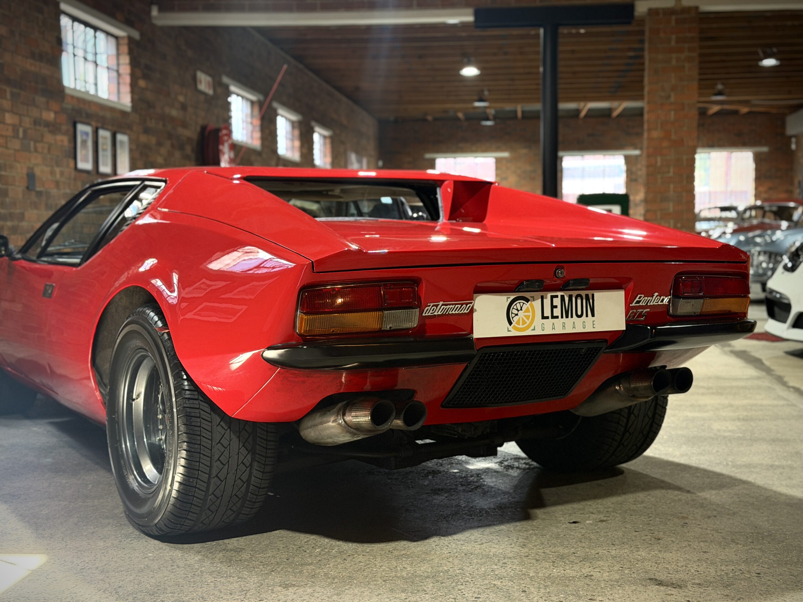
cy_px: 301
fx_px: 1113
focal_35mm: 48
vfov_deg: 30.3
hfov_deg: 39.7
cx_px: 402
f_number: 1.78
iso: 320
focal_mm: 6.76
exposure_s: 1/33
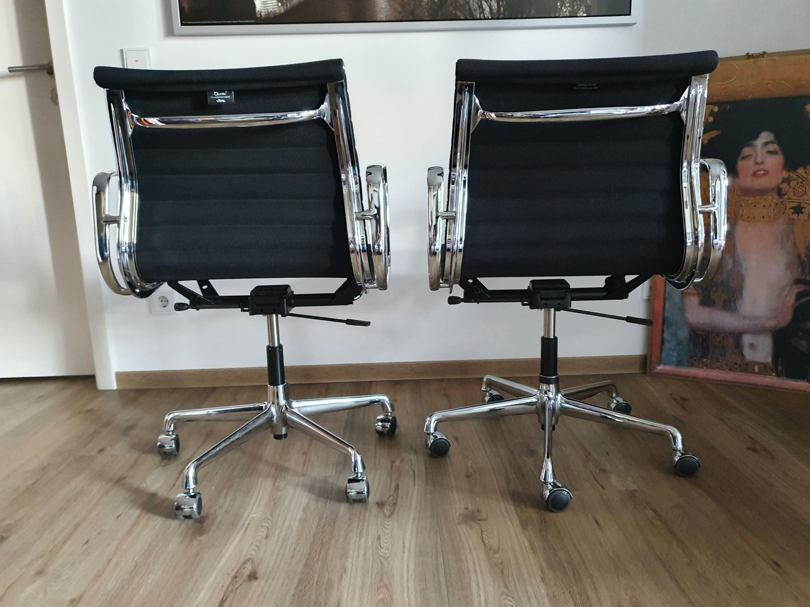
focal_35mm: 26
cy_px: 304
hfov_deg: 67.3
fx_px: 608
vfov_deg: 53.1
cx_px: 405
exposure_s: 1/25
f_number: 1.5
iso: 640
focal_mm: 4.32
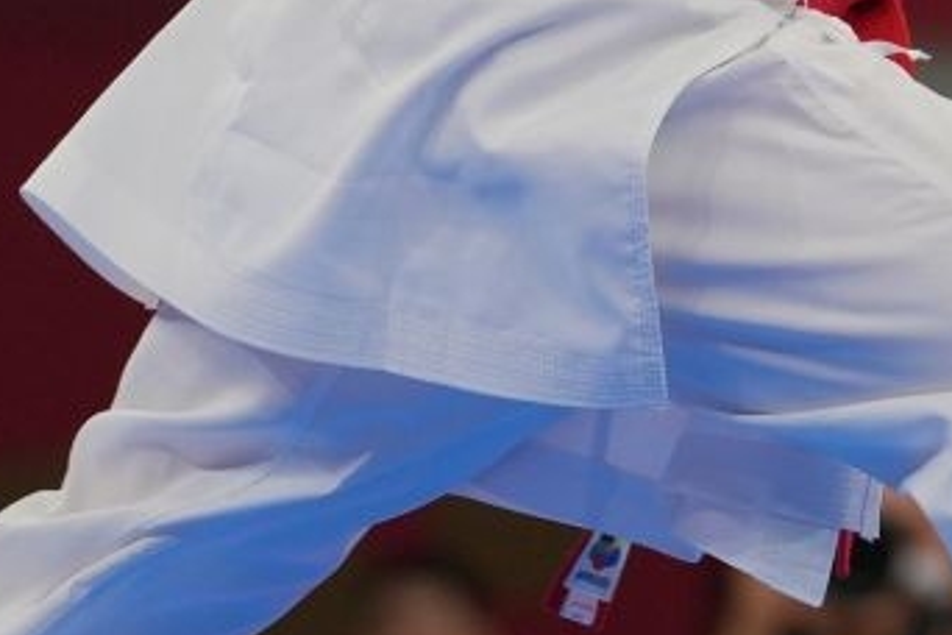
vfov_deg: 1.5
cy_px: -404
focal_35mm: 900
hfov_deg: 2.3
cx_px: 1439
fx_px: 23798
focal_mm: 171
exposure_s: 1/1000
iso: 500
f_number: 2.8
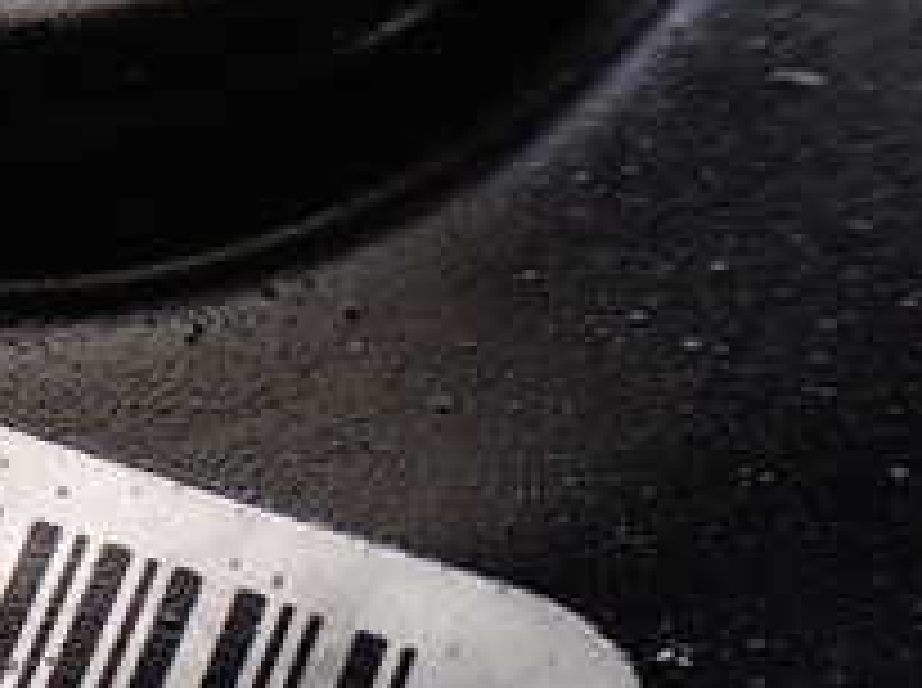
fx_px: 2340
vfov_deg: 16.6
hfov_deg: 20.1
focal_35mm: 88
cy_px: 562
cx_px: -333
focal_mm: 5.4
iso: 800
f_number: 2.3
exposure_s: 1/80
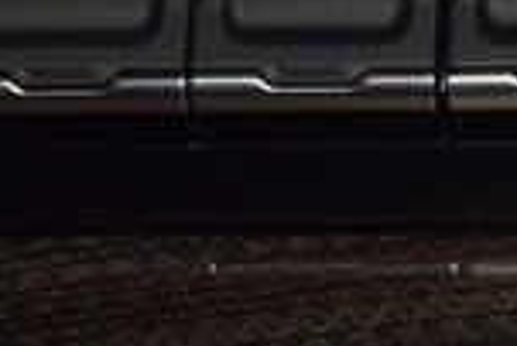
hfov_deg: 4.6
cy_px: -19
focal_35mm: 446
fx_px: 6411
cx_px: 846
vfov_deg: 3.1
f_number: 8
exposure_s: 1/125
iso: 100
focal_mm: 70
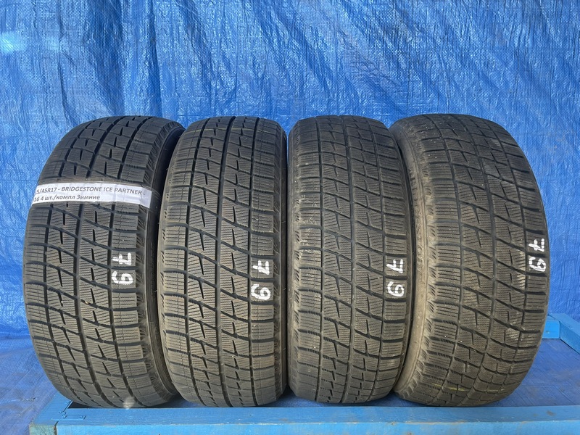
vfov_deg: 53.1
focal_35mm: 26
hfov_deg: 67.3
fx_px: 436
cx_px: 290
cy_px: 218
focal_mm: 4.2
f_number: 1.6
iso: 80
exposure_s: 1/121
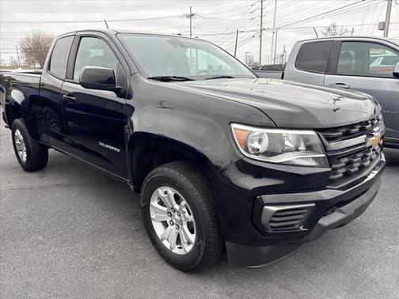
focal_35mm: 26
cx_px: 200
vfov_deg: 53.1
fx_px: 300
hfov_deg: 67.3
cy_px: 150
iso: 50
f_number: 1.6
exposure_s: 1/419
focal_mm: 5.96
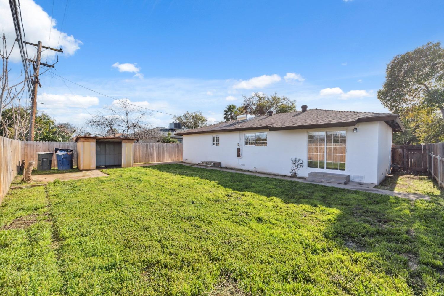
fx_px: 185
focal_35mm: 15
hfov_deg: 100.4
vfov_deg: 77.3
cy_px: 148
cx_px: 222
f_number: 9
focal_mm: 10
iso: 100
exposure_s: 1/250
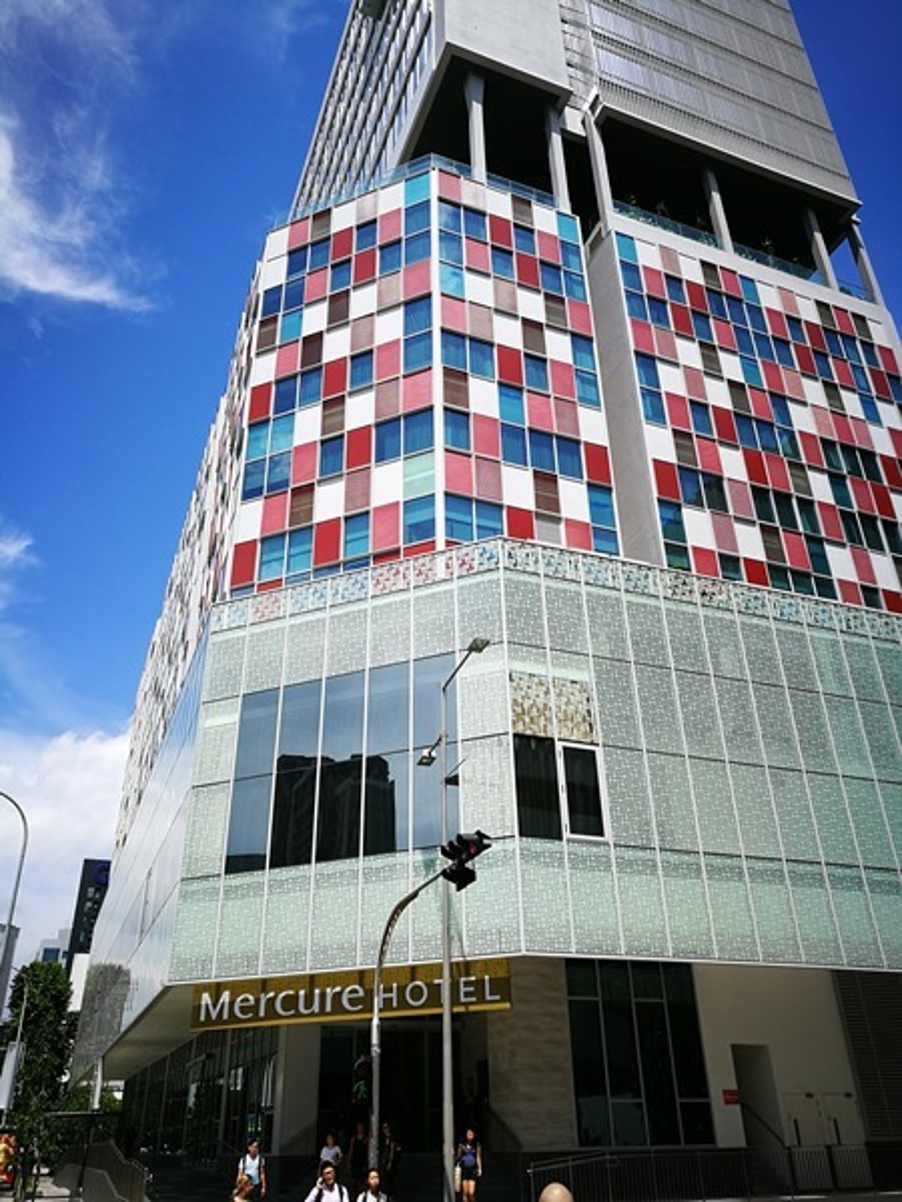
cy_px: 601
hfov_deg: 51.4
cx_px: 451
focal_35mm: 27
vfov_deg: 65.3
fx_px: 938
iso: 50
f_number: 2.2
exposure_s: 1/796
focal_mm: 4.5
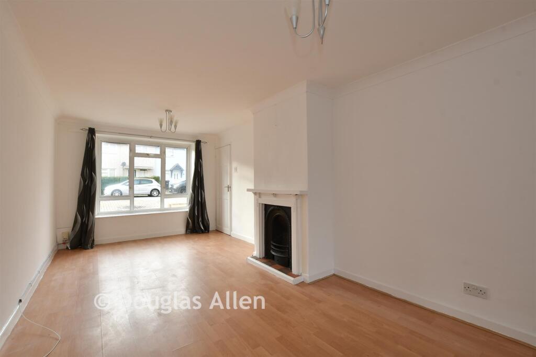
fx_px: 223
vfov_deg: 77.3
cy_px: 178
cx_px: 268
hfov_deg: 100.4
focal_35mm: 15
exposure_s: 1/5
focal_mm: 10
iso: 125
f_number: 8
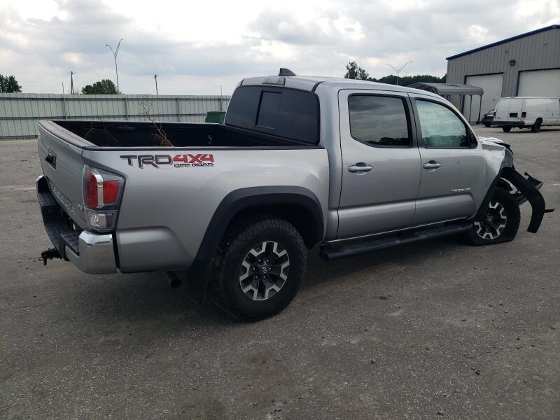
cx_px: 280
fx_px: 421
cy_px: 210
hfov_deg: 67.3
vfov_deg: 53.1
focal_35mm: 26
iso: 50
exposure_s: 1/2500
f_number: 1.5
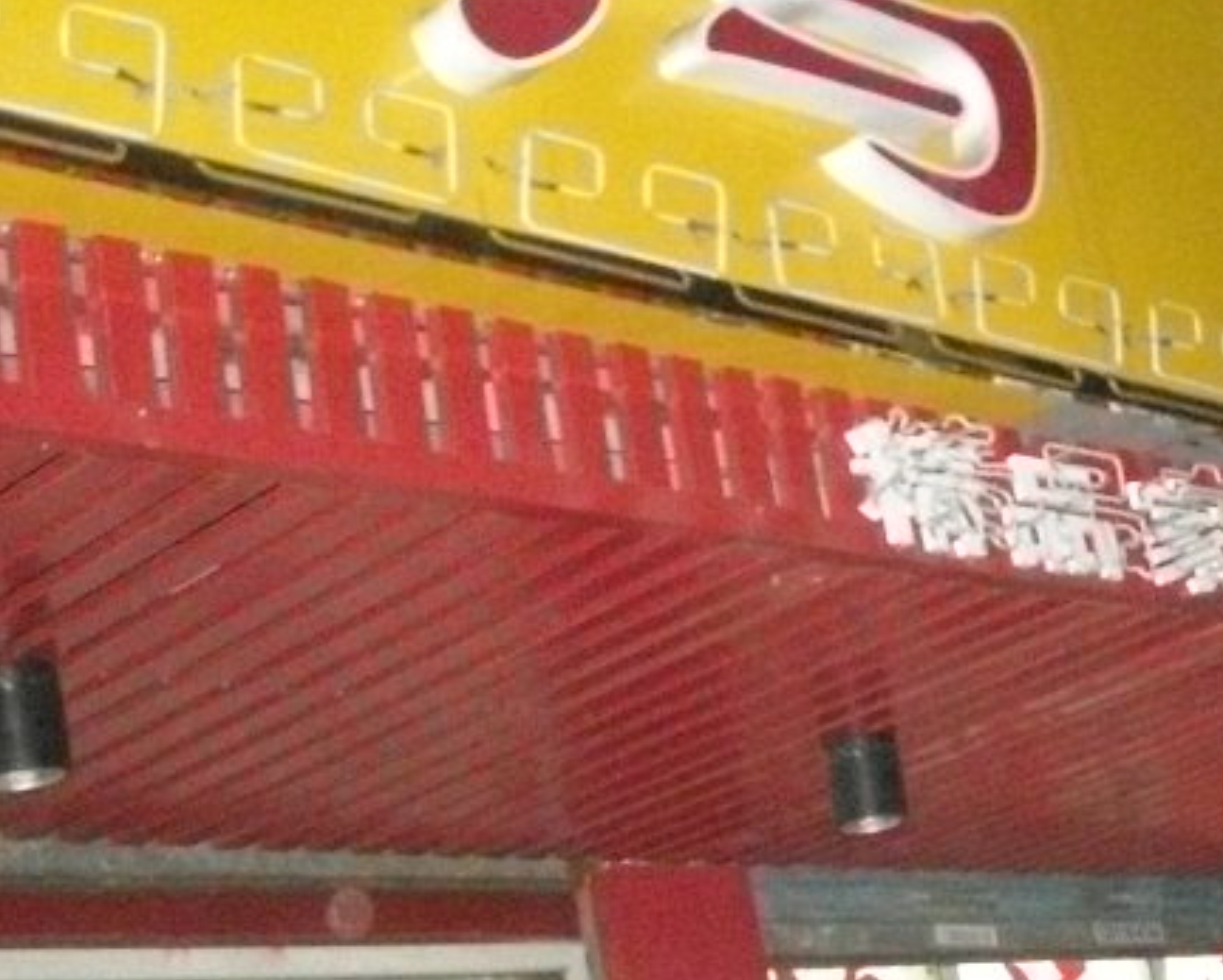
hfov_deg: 22.4
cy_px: 782
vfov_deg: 18.8
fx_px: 2933
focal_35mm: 81
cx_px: 1308
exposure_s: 1/60
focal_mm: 5.7
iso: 1288
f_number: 2.8
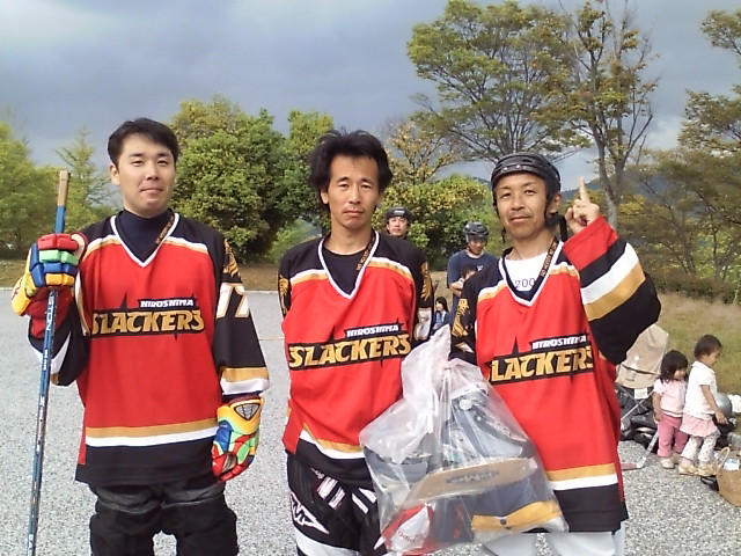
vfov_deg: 48.2
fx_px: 621
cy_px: 278
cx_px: 370
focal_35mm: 29
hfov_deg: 61.7
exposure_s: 1/90.9
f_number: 3.5
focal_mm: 3.73
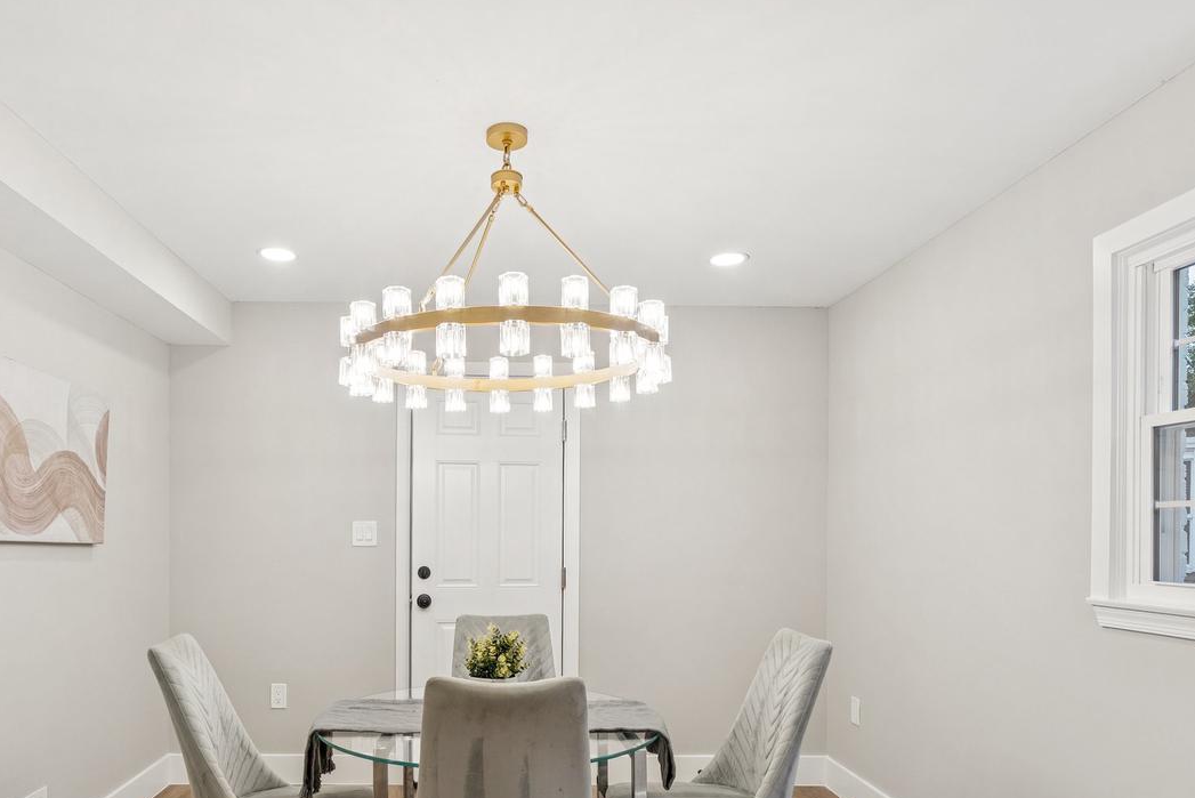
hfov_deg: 75.0
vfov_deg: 53.7
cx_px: 509
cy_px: 522
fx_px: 772
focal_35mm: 23
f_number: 9
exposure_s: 1/10
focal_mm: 16.9
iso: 250
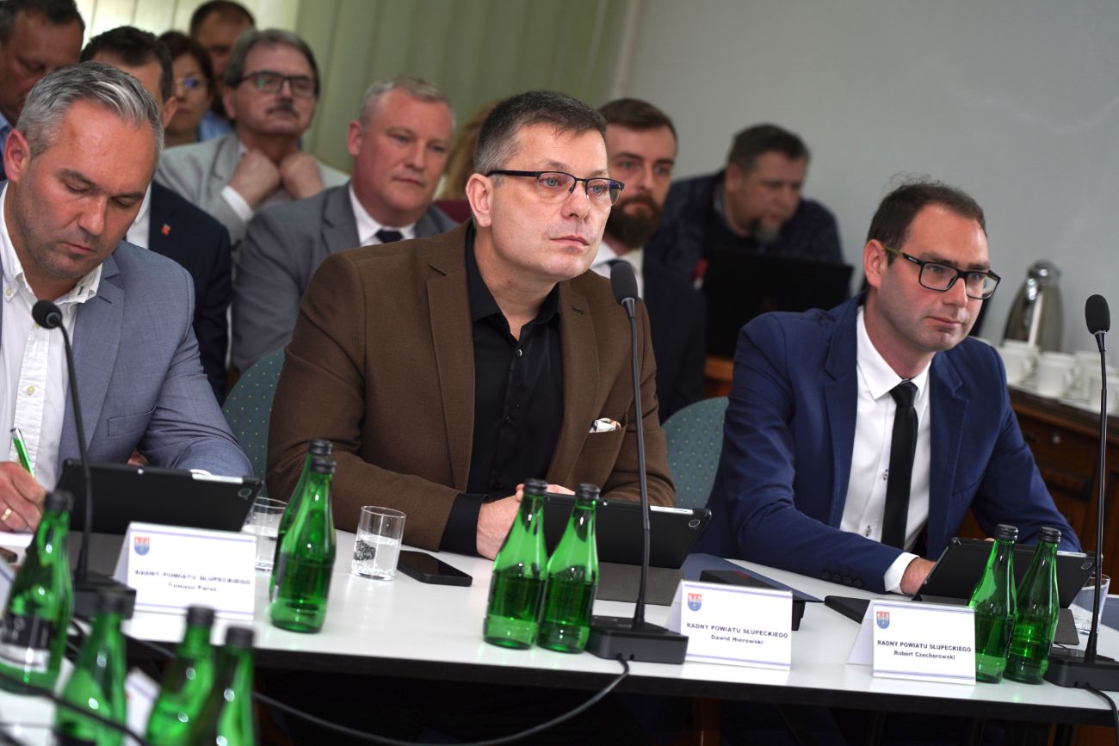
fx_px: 3264
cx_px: 560
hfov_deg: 19.5
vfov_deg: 13.0
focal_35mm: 105
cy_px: 373
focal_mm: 105
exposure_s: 1/100
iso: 200
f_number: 4
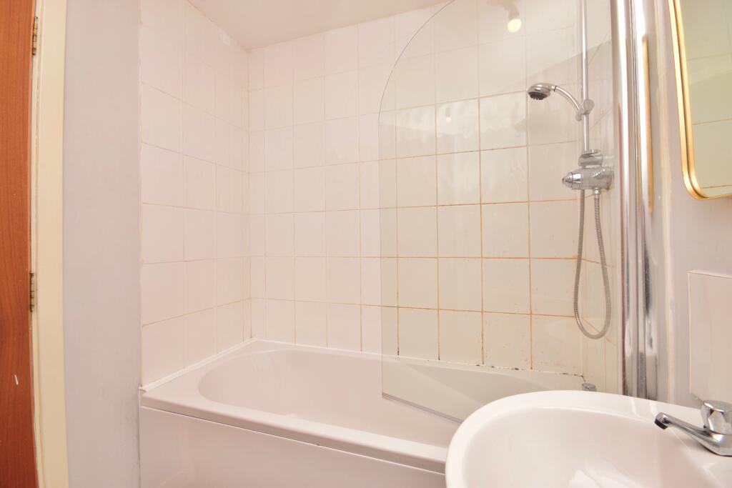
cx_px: 366
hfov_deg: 100.4
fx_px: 305
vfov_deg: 77.3
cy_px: 244
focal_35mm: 15
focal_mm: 10
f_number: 14
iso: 800
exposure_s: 1/160
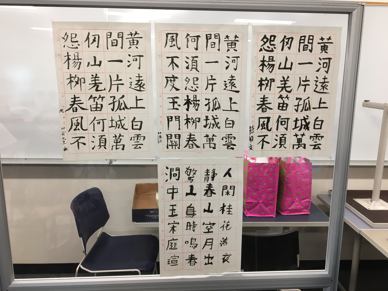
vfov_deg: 48.2
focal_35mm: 29
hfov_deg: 61.7
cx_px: 194
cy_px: 146
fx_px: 325
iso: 50
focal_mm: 4.15
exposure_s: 1/30
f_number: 2.2
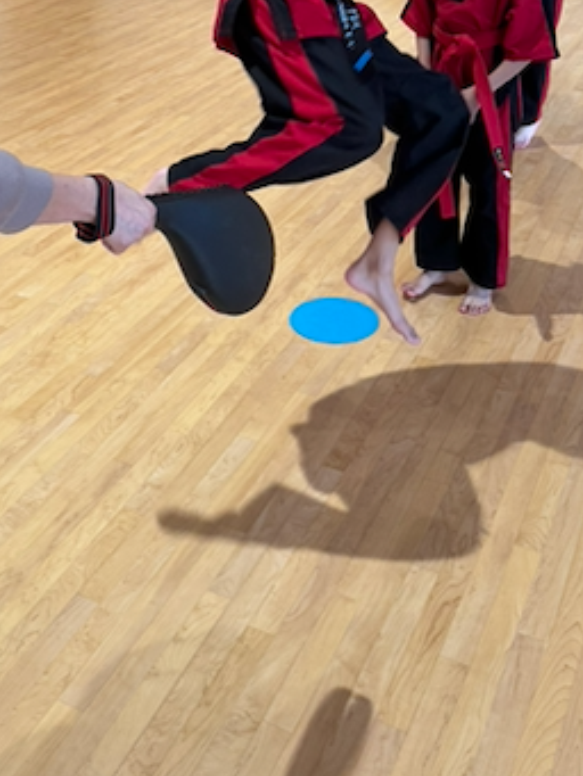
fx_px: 1010
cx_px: 219
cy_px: 80
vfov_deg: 39.1
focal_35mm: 45
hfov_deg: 32.1
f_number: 1.78
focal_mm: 6.76
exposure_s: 1/100
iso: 125
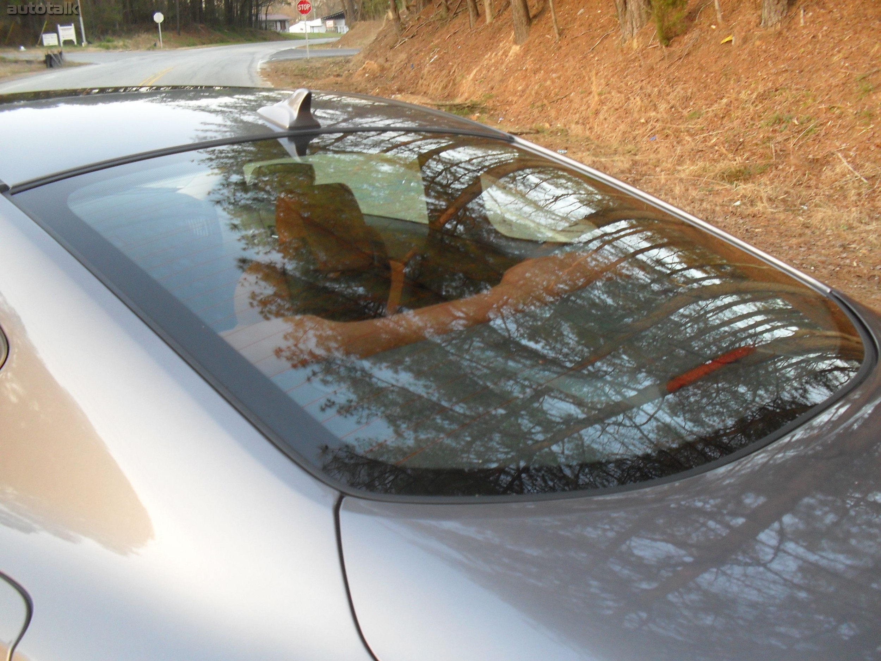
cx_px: 440
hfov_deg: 52.6
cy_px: 330
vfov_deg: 40.7
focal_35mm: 35
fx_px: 891
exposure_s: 1/30
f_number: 3.2
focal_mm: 6.3
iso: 160
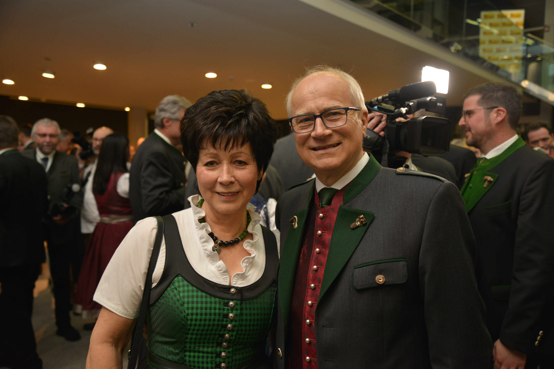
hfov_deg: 55.8
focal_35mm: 34
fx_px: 523
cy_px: 184
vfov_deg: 38.9
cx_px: 277
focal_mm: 34
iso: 800
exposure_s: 1/60
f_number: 4
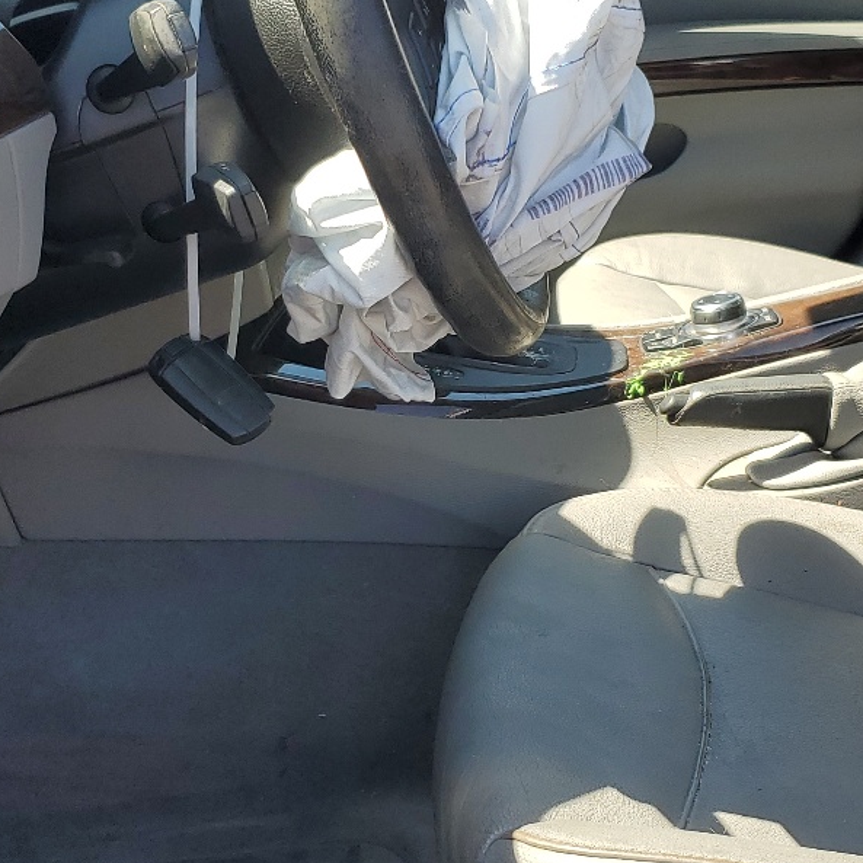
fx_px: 1749
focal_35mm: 62
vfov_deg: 27.7
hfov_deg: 27.7
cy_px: 428
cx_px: 469
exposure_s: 1/769
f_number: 1.5
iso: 50
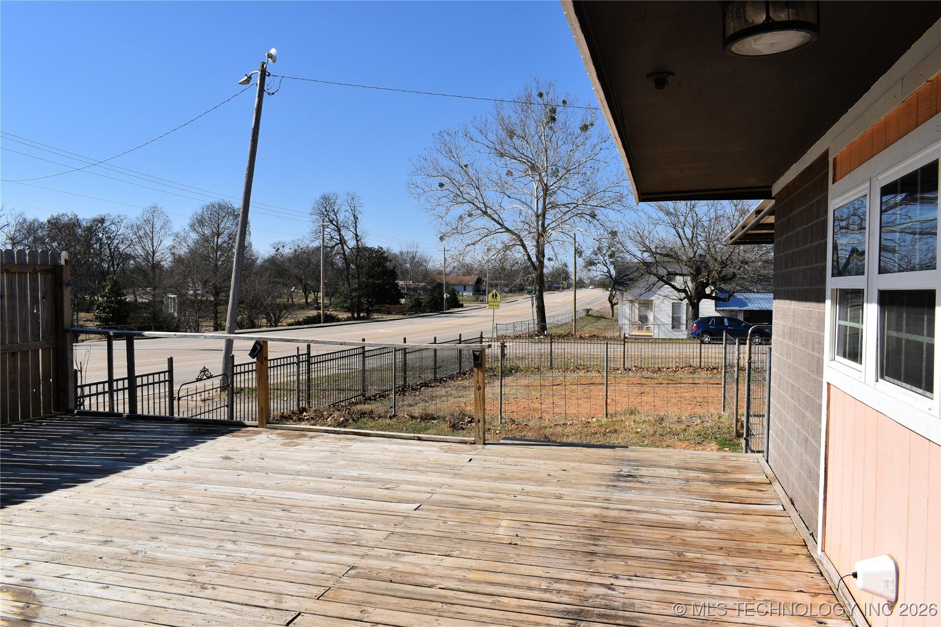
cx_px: 470
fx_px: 706
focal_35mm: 27
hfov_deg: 67.4
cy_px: 314
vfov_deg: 47.9
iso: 200
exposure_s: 1/500
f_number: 11
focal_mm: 18
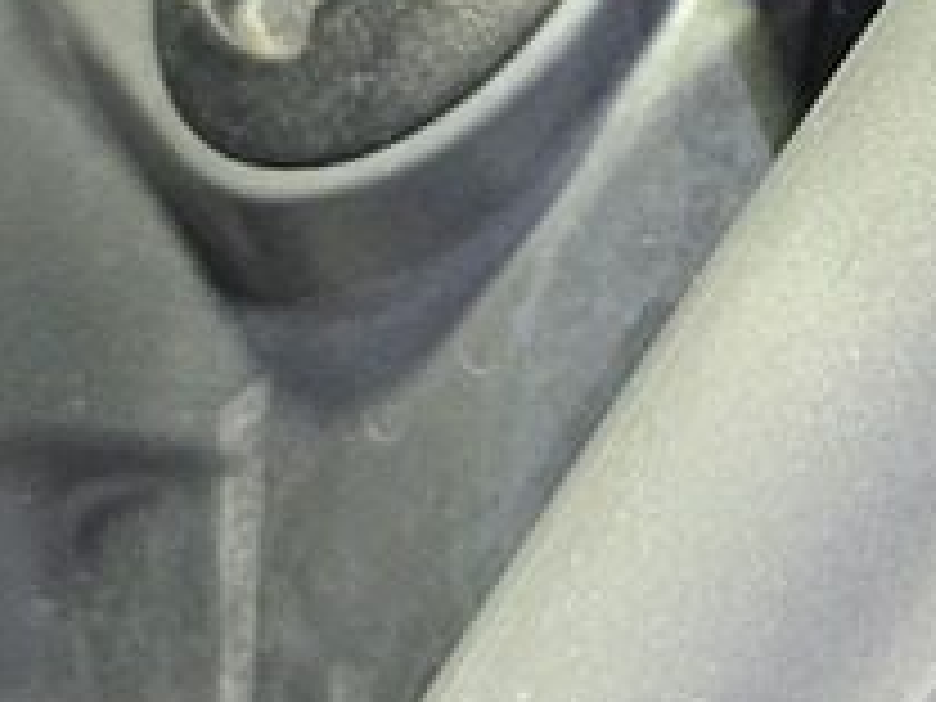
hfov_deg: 12.0
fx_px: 4299
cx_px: 1256
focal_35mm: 159
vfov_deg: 9.0
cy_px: -513
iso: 500
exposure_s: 1/100
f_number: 1.7
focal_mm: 6.3
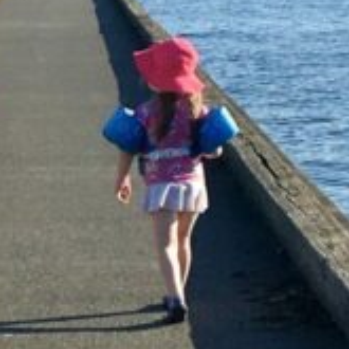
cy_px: 19
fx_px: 1061
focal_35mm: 93
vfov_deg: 18.3
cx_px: -199
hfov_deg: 16.7
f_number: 2.2
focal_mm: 4.15
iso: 25
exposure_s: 1/1748
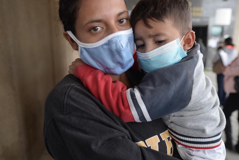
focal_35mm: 28
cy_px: 89
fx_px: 186
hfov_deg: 65.4
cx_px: 124
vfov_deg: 46.4
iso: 250
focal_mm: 20
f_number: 2.8
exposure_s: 1/320
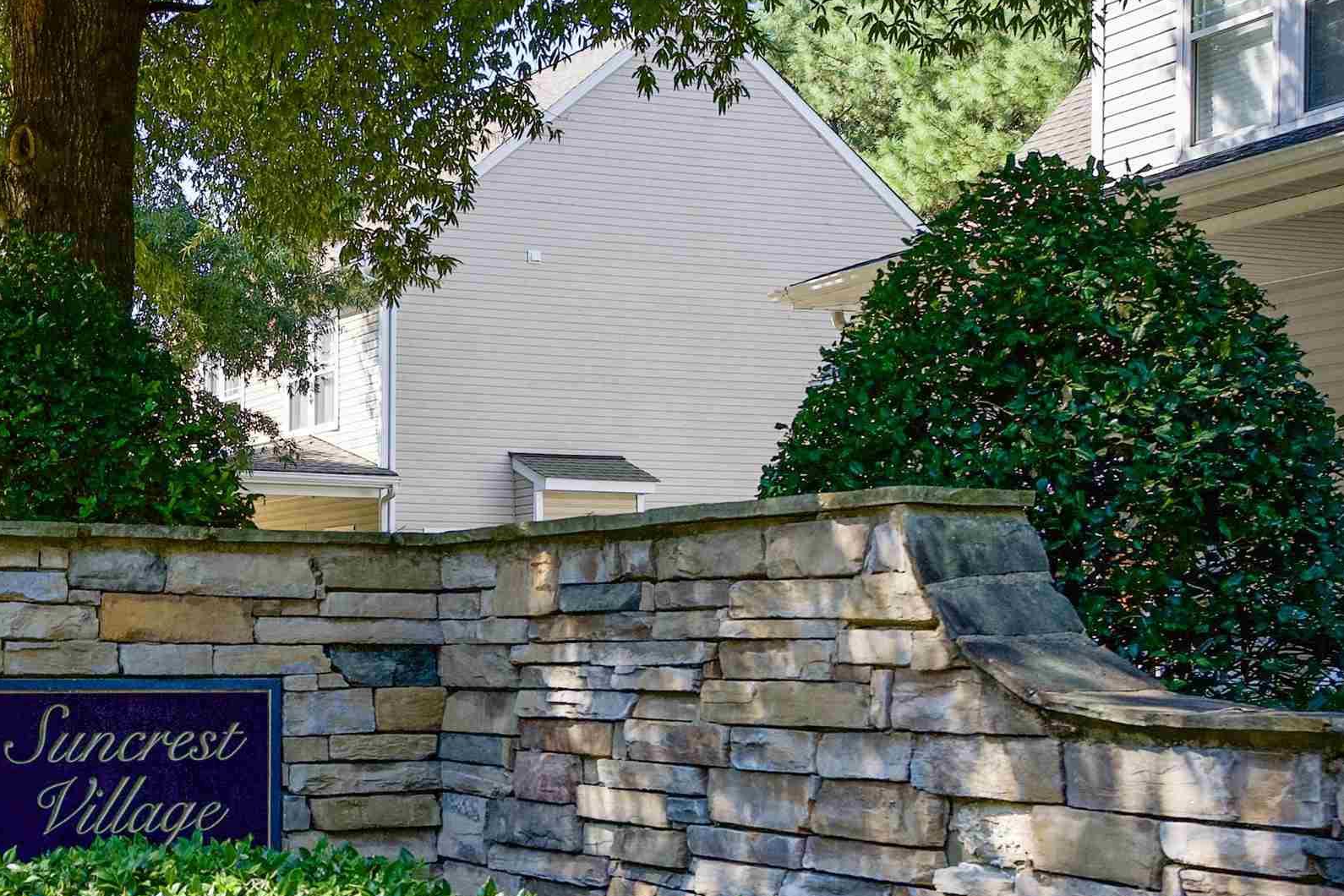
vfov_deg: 23.1
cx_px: 186
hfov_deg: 33.0
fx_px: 2165
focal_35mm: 58
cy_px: 707
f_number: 7.1
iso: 400
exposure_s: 1/500
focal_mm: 30
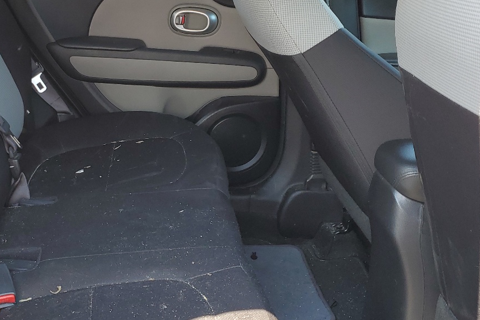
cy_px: 138
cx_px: 111
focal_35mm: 50
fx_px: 667
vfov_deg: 27.0
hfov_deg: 38.4
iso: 50
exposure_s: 1/179
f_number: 1.5
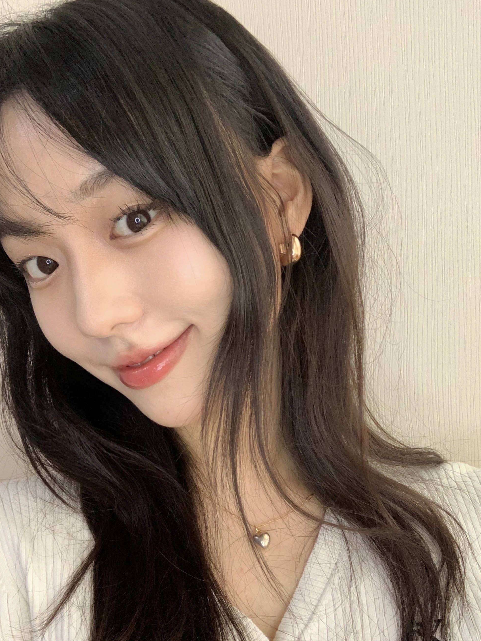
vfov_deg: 48.8
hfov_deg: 37.7
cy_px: 365
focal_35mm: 38
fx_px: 704
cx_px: 236
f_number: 2.2
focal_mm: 2.87
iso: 125
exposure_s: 1/41
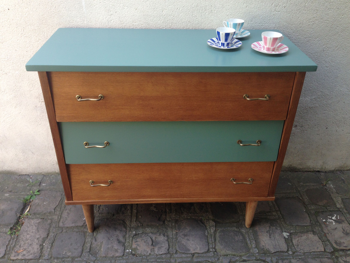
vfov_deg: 42.9
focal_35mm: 33
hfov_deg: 55.4
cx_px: 175
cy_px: 132
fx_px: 334
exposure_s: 1/120
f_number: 2.4
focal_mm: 4.12
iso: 50
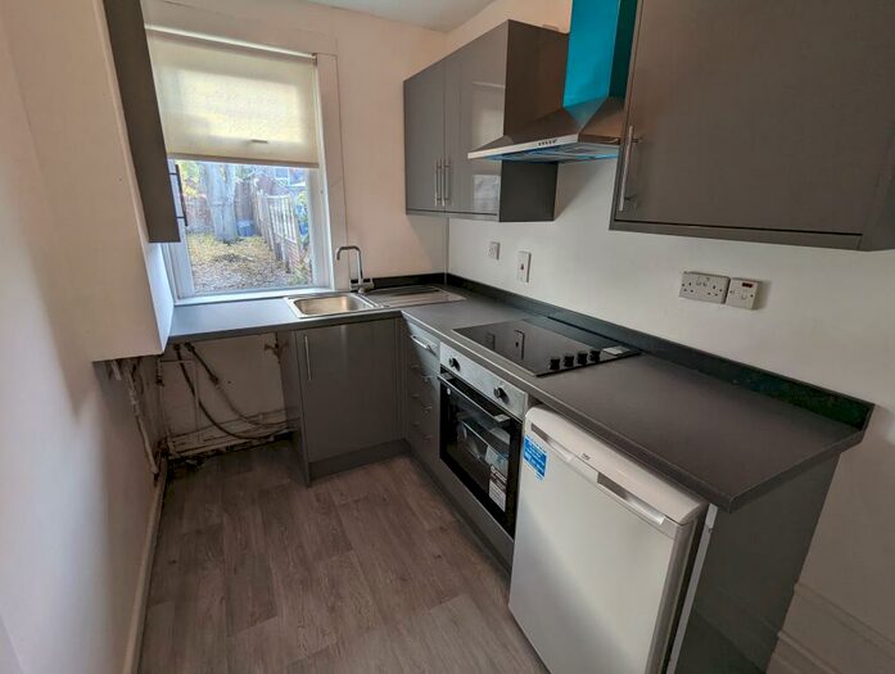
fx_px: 414
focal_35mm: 16
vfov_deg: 78.3
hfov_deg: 94.4
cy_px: 337
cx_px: 448
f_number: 2.2
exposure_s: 1/100
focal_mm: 2.35
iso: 71
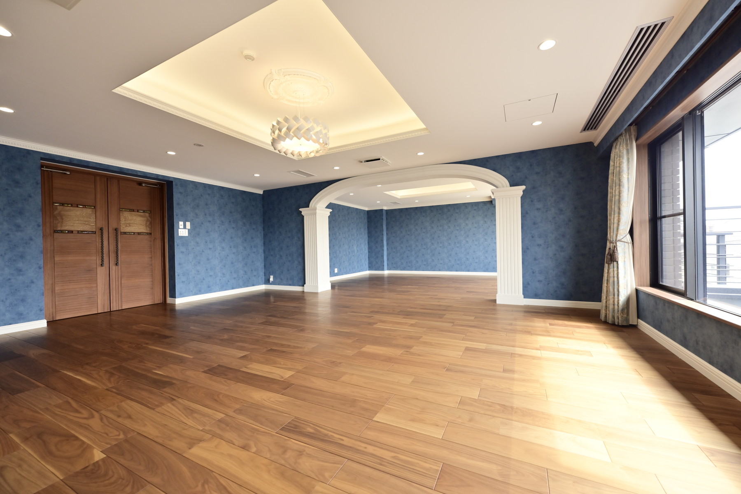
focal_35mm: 14
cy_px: 247
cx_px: 370
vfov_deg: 81.2
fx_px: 288
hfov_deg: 104.3
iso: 640
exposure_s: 1/125
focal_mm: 14
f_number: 5.6
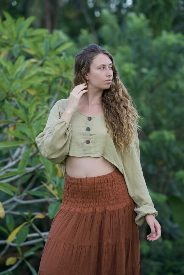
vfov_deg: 19.1
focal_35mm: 107
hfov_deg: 12.8
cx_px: 92
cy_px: 138
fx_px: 820
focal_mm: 107
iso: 160
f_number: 4
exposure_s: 1/160
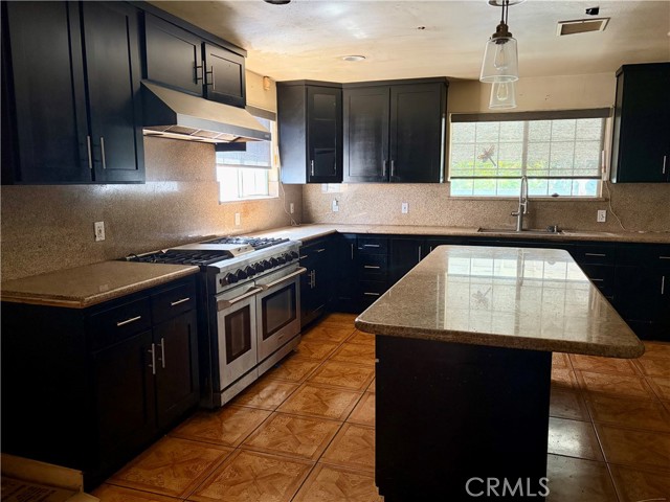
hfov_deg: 67.3
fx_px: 503
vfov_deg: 53.1
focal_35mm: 26
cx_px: 335
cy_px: 251
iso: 500
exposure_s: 1/60
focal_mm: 5.96
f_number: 1.6
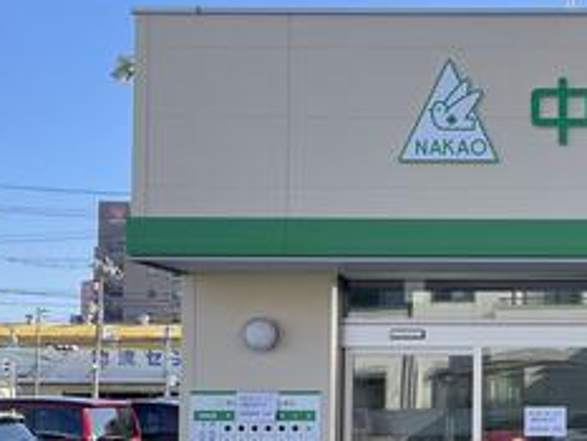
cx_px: 680
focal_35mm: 67
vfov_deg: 21.6
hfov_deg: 26.2
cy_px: 370
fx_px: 1137
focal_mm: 4.2
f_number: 1.6
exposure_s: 1/1595
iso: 32
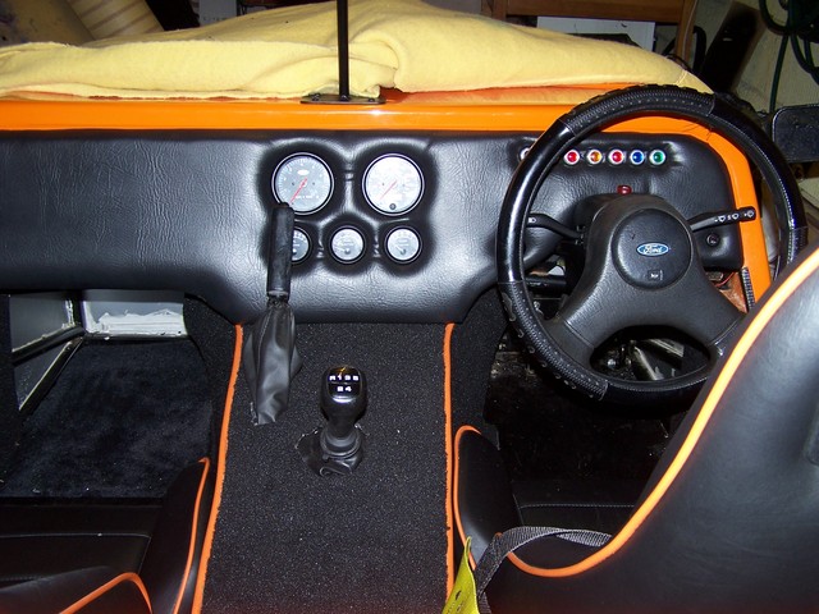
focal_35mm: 38
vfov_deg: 37.7
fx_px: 899
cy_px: 307
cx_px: 410
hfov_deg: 49.0
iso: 80
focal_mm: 6.3
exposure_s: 1/60
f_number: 2.8
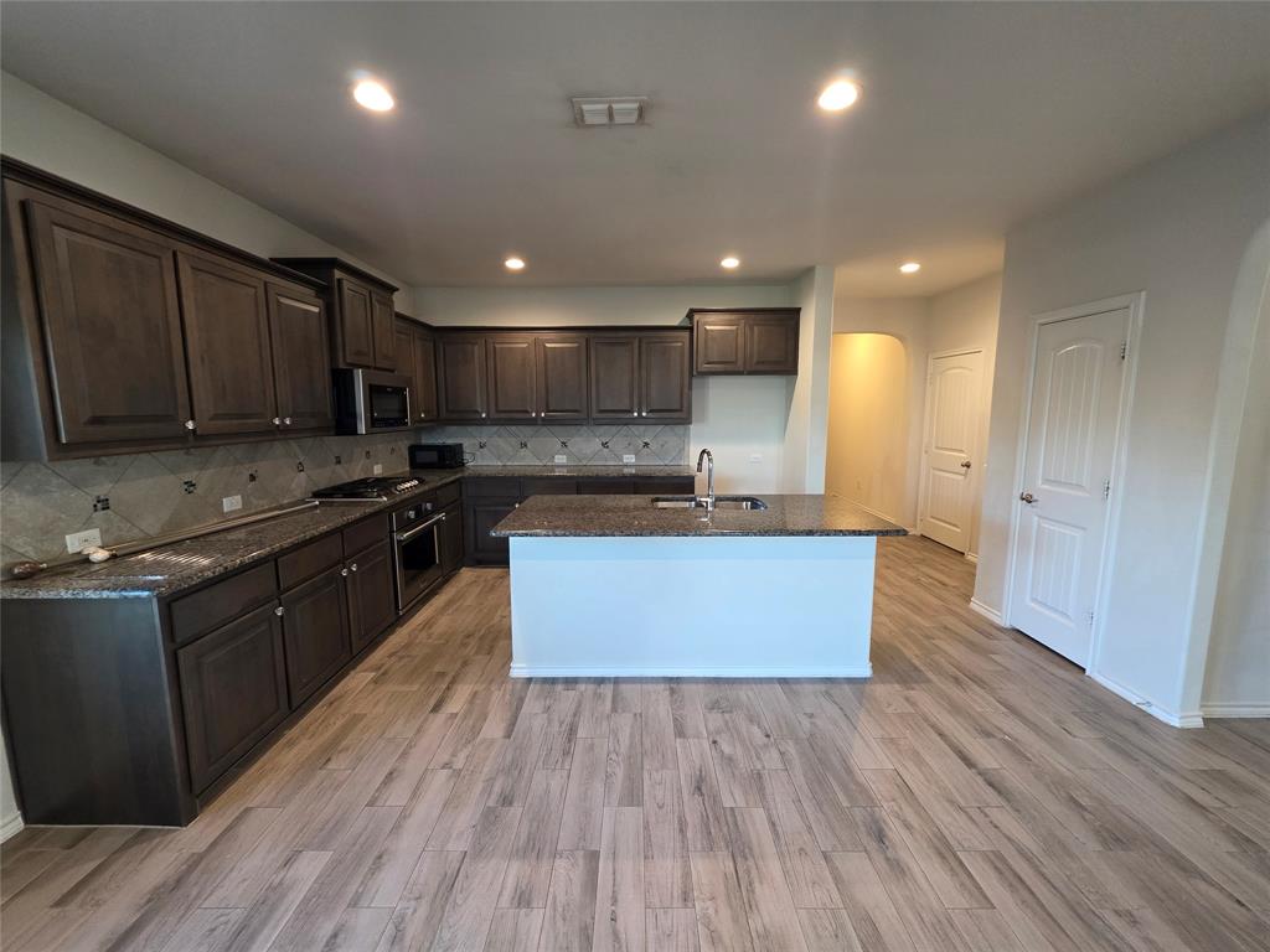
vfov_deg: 89.9
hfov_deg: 106.2
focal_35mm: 13
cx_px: 635
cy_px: 476
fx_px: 477
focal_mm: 2.2
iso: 320
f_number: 1.9
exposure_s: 1/60
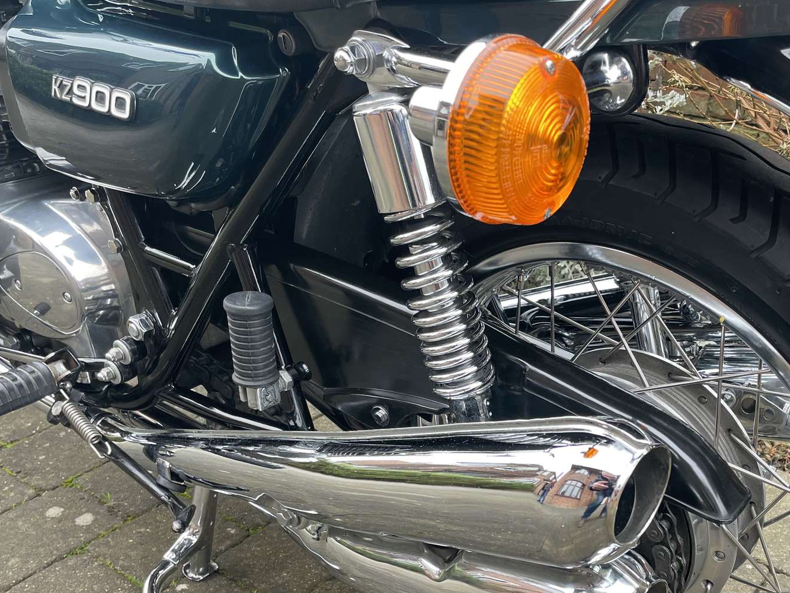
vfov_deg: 36.2
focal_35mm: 39
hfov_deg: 46.6
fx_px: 890
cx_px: 567
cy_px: 424
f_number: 1.6
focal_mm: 4.2
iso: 64
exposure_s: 1/121
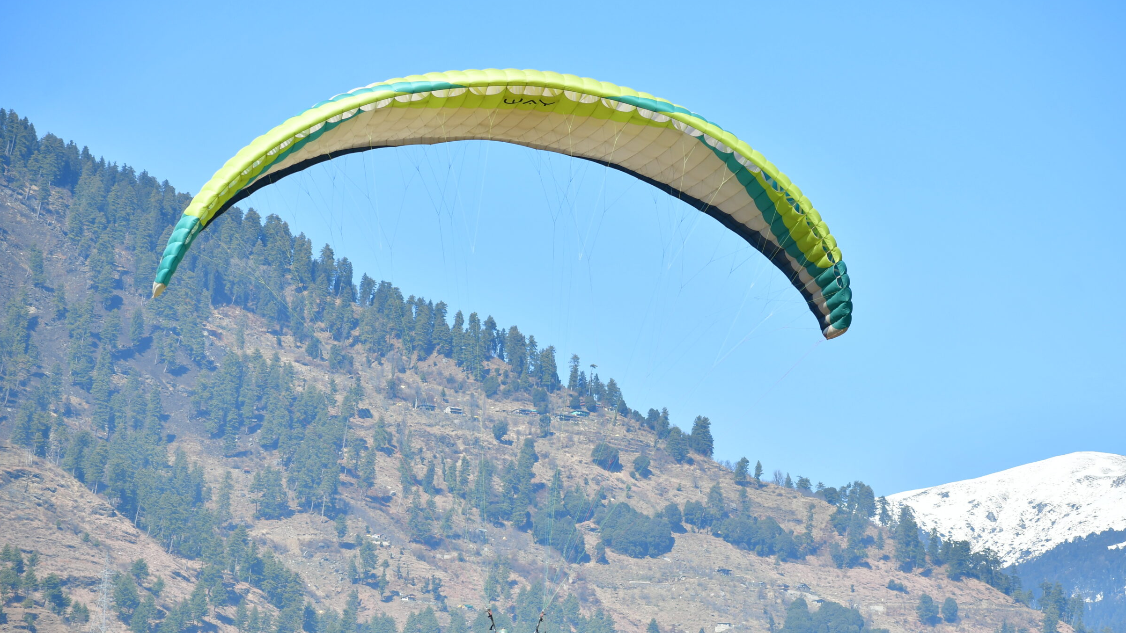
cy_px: 375
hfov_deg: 11.1
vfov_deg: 6.3
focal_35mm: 194
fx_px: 5792
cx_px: 593
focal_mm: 116
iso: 125
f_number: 5.6
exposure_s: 1/640
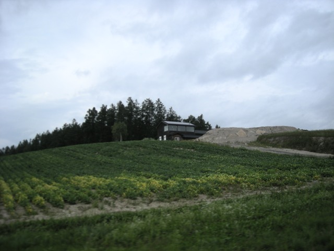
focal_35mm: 35
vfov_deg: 40.7
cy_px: 126
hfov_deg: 52.6
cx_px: 167
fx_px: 338
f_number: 5.7
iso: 50
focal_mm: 5.7
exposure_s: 1/172
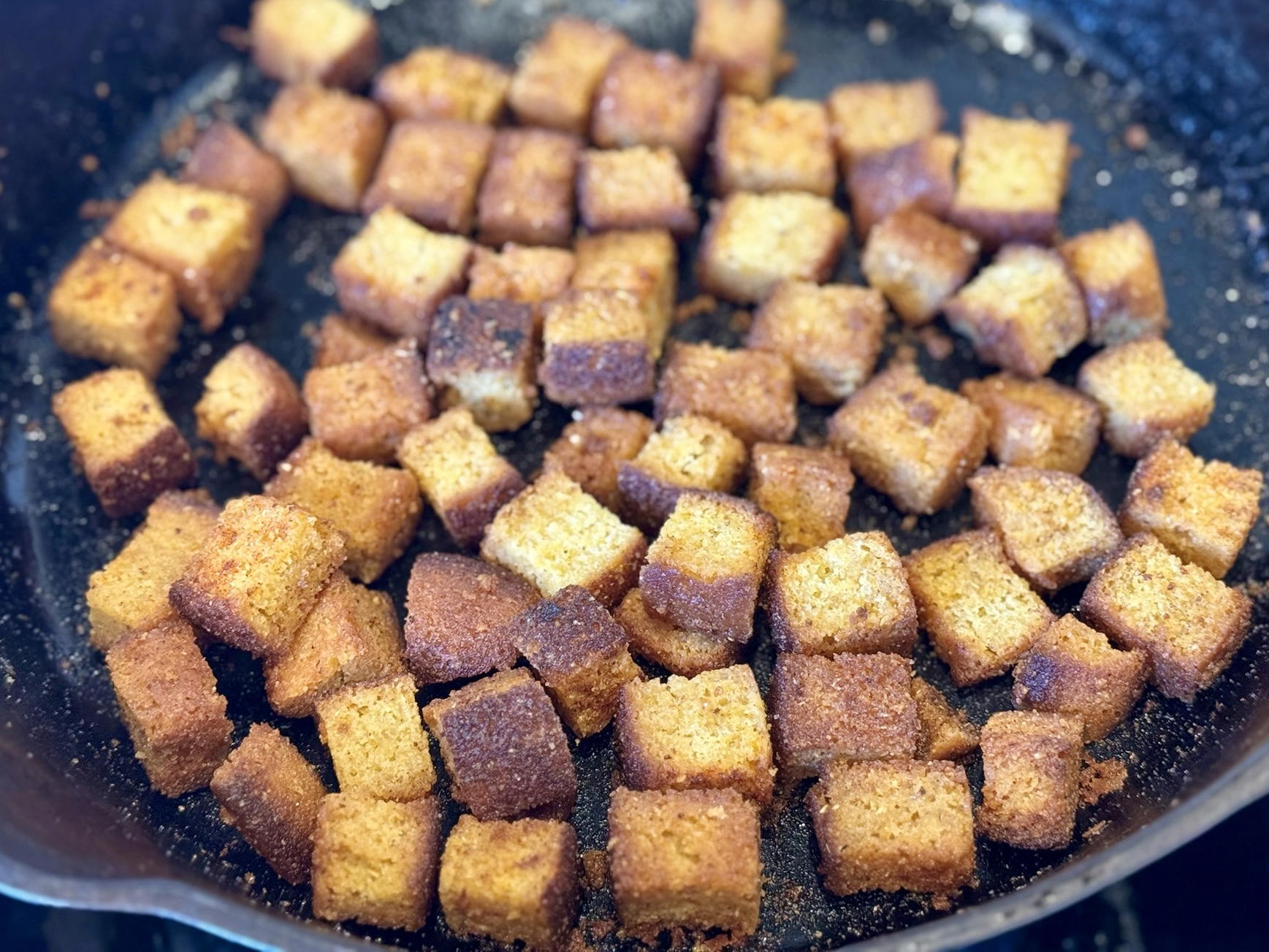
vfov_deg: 30.3
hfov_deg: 39.7
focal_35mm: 48
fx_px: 1760
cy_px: 476
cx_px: 634
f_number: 1.78
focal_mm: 6.76
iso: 320
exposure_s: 1/40
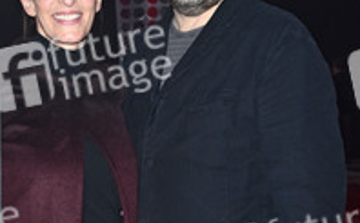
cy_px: 160
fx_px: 970
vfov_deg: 13.1
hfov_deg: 21.0
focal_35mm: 99
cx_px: 131
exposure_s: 1/80
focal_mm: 48
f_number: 5.6
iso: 1250
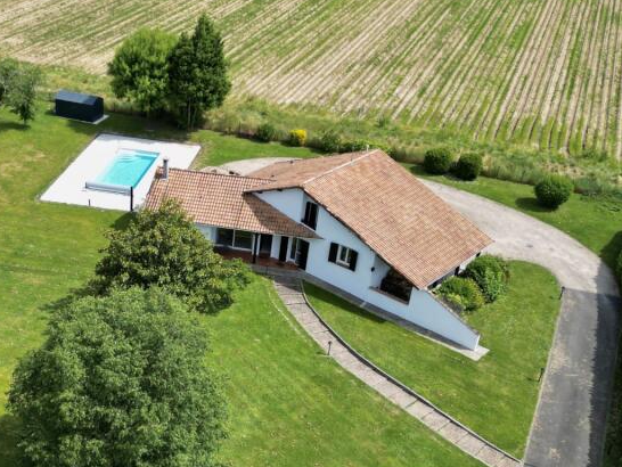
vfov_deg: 31.8
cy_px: 330
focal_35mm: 45
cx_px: 132
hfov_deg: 40.5
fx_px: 809
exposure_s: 1/1500
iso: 100
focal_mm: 6.72
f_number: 1.7
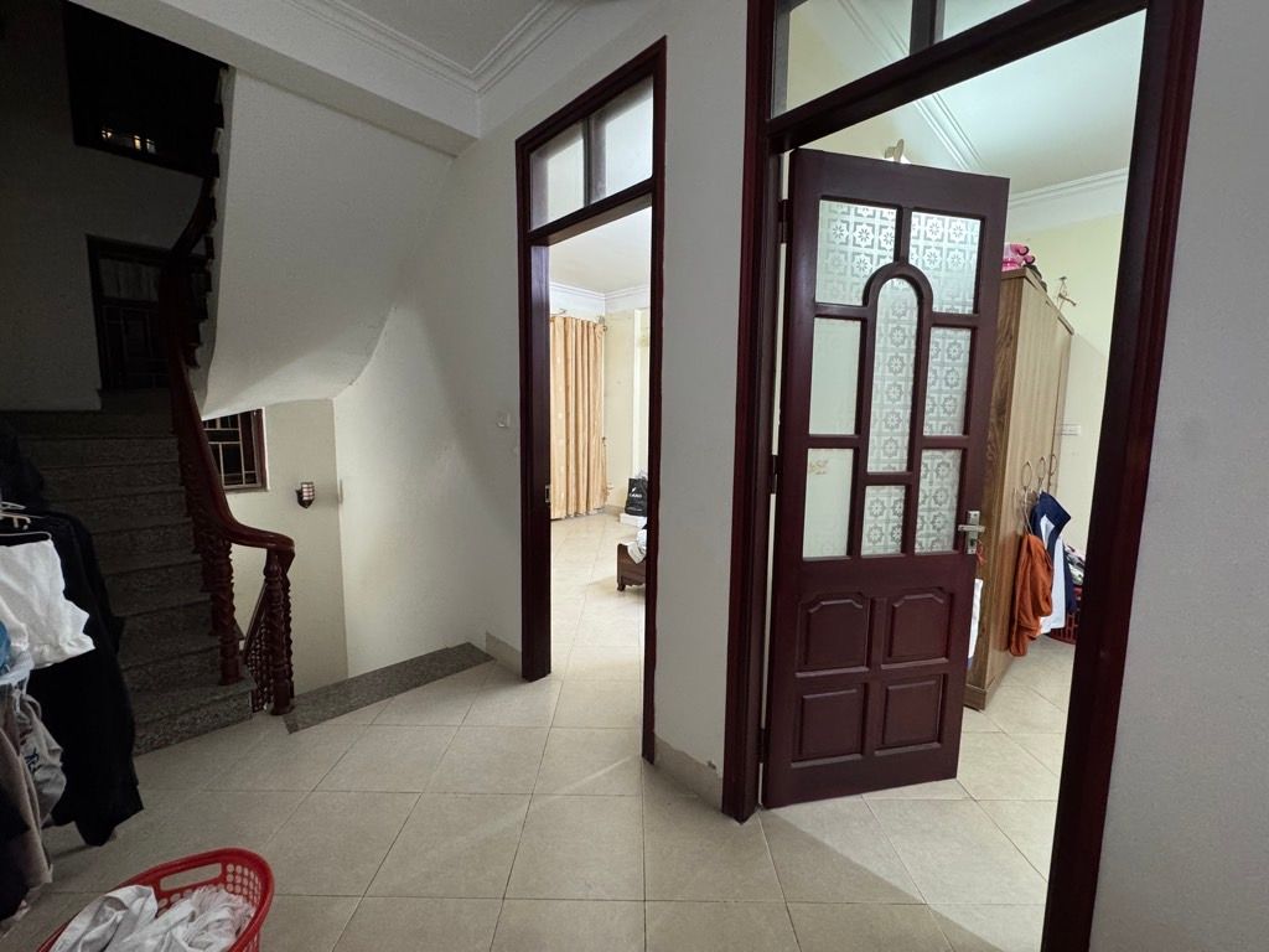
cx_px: 634
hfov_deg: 102.1
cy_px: 476
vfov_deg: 85.7
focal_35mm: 14
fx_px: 513
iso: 500
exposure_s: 1/50
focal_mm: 2.22
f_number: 2.2
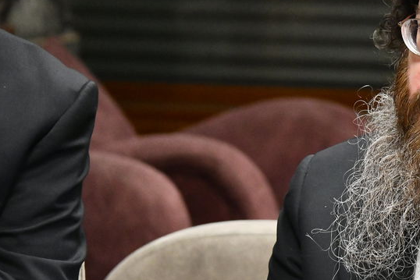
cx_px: 451
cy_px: 128
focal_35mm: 273
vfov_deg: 5.0
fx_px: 3186
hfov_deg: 7.5
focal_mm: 105
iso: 2500
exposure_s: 1/160
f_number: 5.6
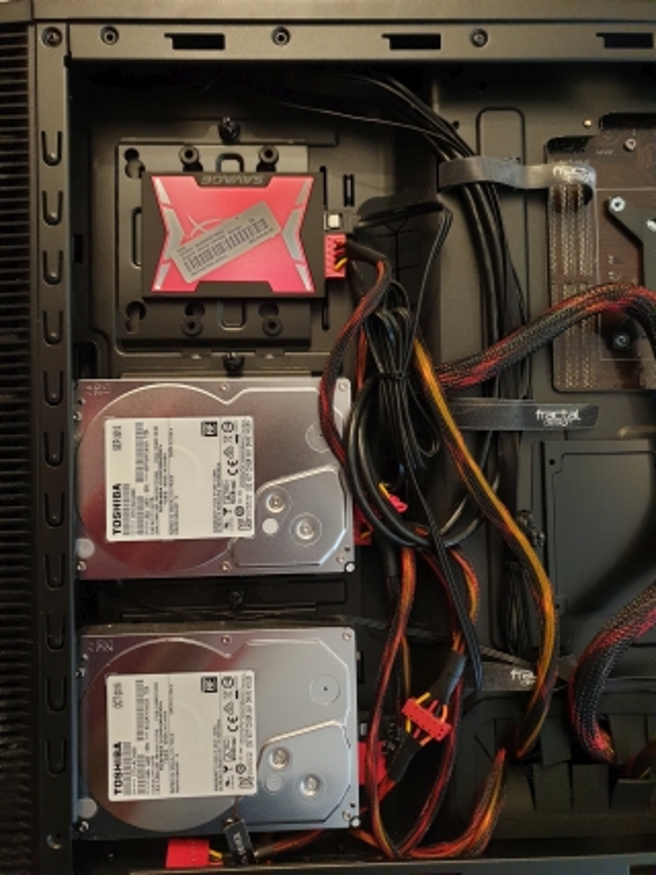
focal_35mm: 26
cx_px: 328
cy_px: 438
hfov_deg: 53.0
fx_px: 657
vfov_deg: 67.3
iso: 320
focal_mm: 4.3
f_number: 1.5
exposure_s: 1/50
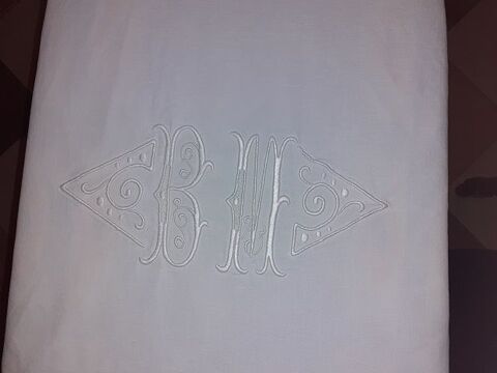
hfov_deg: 65.3
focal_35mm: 27
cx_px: 248
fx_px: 388
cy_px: 186
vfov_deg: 51.4
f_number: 1.9
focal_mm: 3.6
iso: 250
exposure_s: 1/25
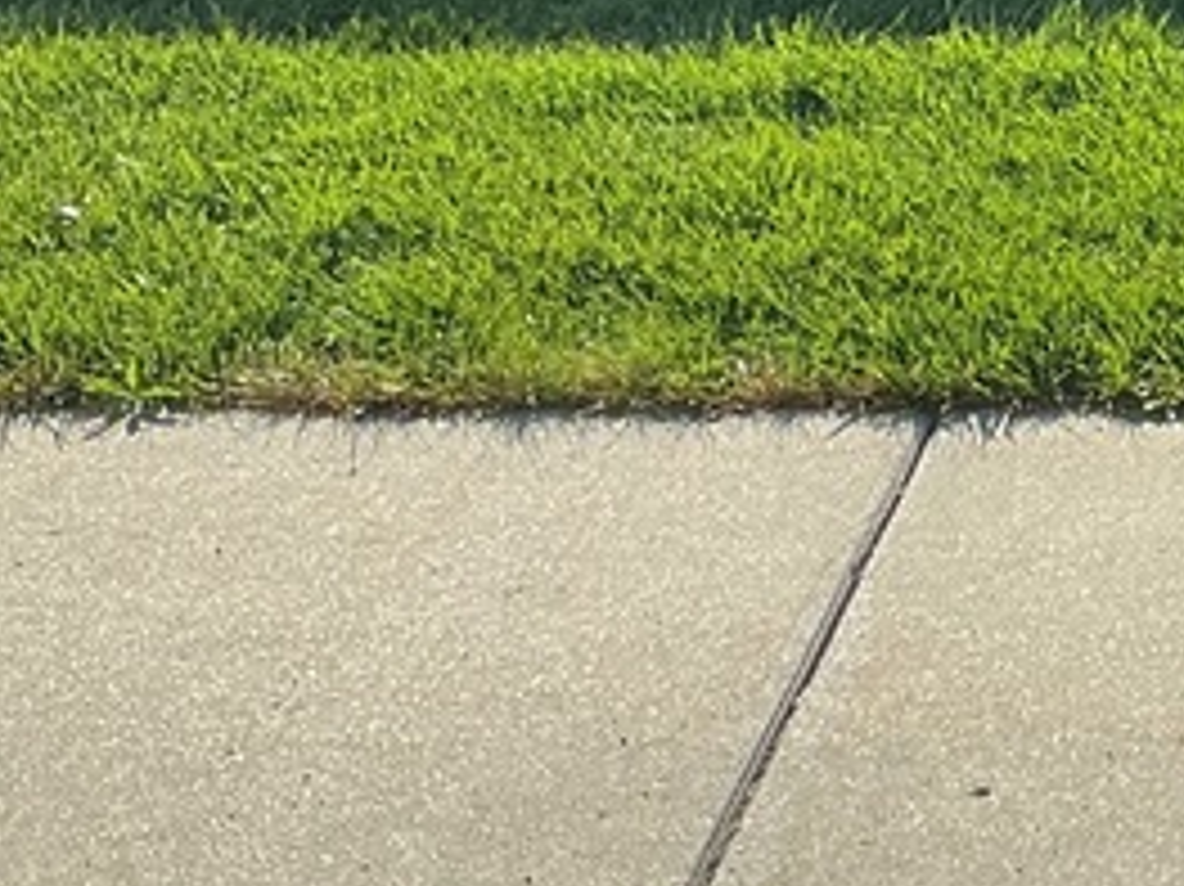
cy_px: -490
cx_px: 1841
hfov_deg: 15.8
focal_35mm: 113
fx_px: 3863
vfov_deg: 12.4
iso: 25
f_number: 1.8
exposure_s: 1/1055
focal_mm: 3
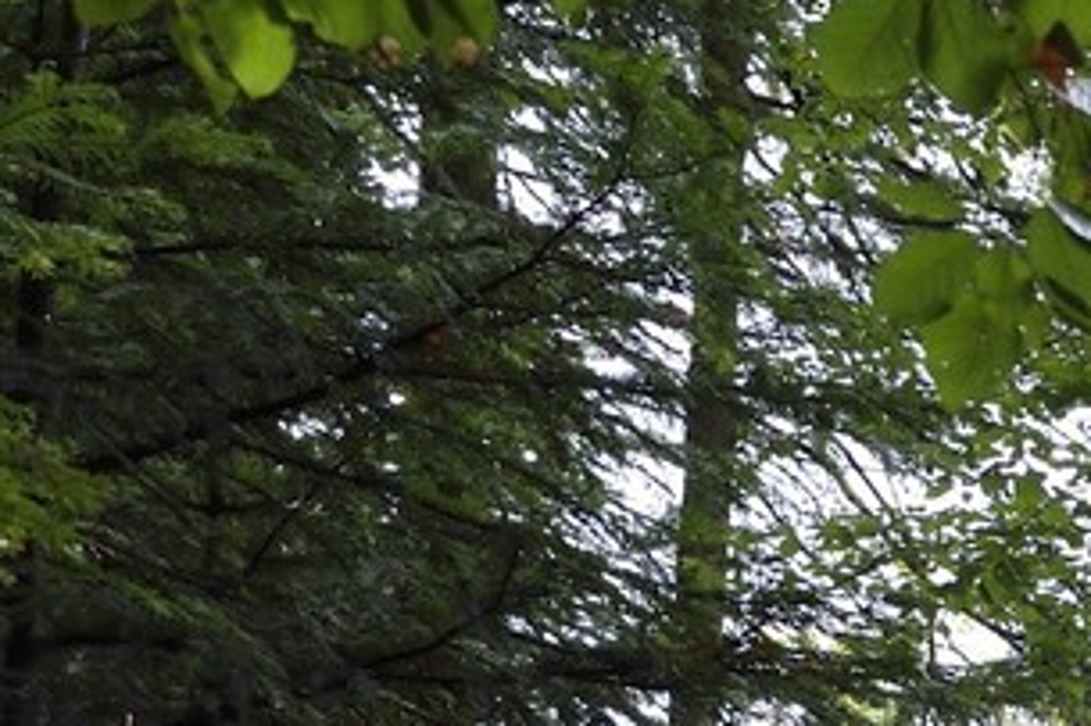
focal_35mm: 220
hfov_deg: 8.5
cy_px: 1713
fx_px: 6663
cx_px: 2661
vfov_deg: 6.0
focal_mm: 42
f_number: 8
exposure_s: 1/100
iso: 800
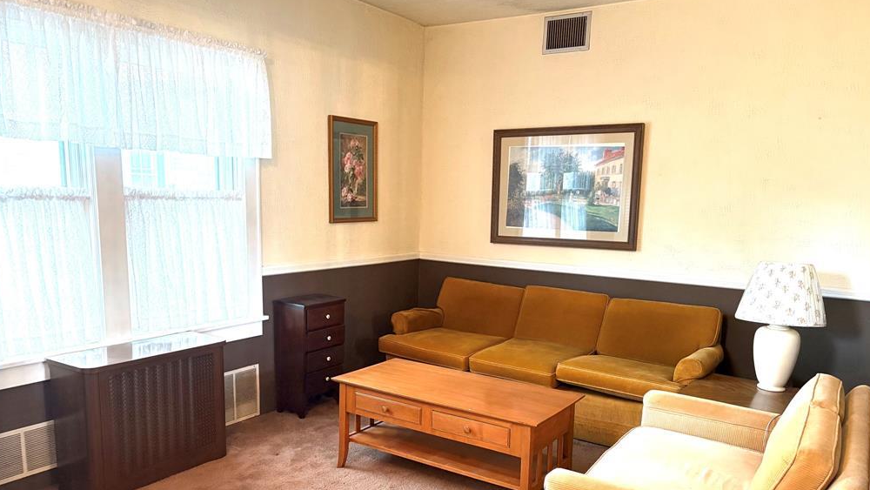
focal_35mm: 29
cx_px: 434
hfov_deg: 66.1
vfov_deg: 39.9
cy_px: 310
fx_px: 669
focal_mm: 5.96
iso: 320
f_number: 1.6
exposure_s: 1/60
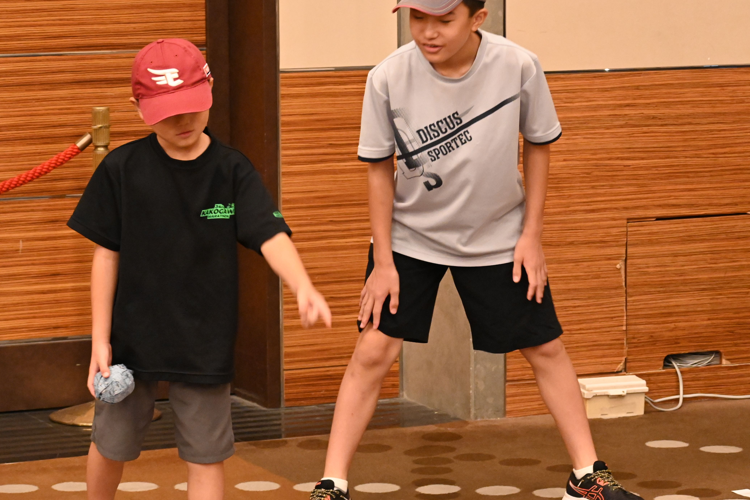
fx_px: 2972
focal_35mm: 143
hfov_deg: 14.4
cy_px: 300
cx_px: 341
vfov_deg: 9.6
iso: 5600
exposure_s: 1/60
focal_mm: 71
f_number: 4.8
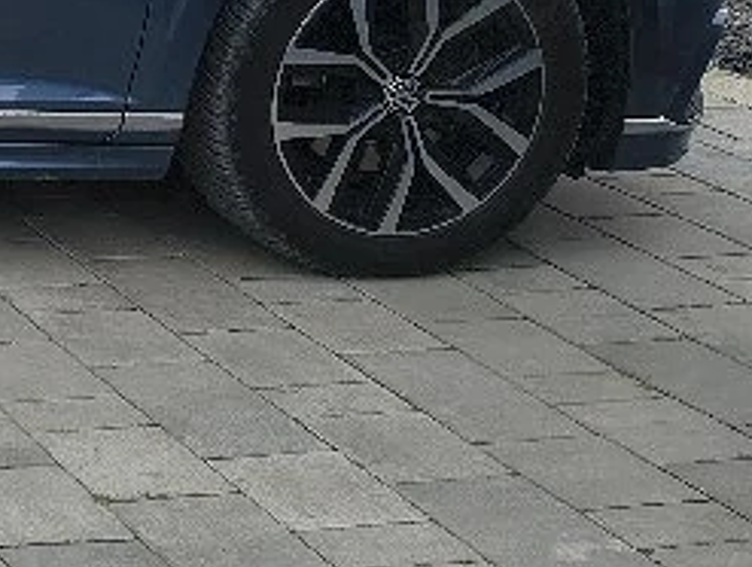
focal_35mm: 97
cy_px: -131
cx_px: -648
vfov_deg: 14.7
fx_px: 2110
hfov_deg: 16.5
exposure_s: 1/1111
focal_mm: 5.56
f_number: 1.8
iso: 101
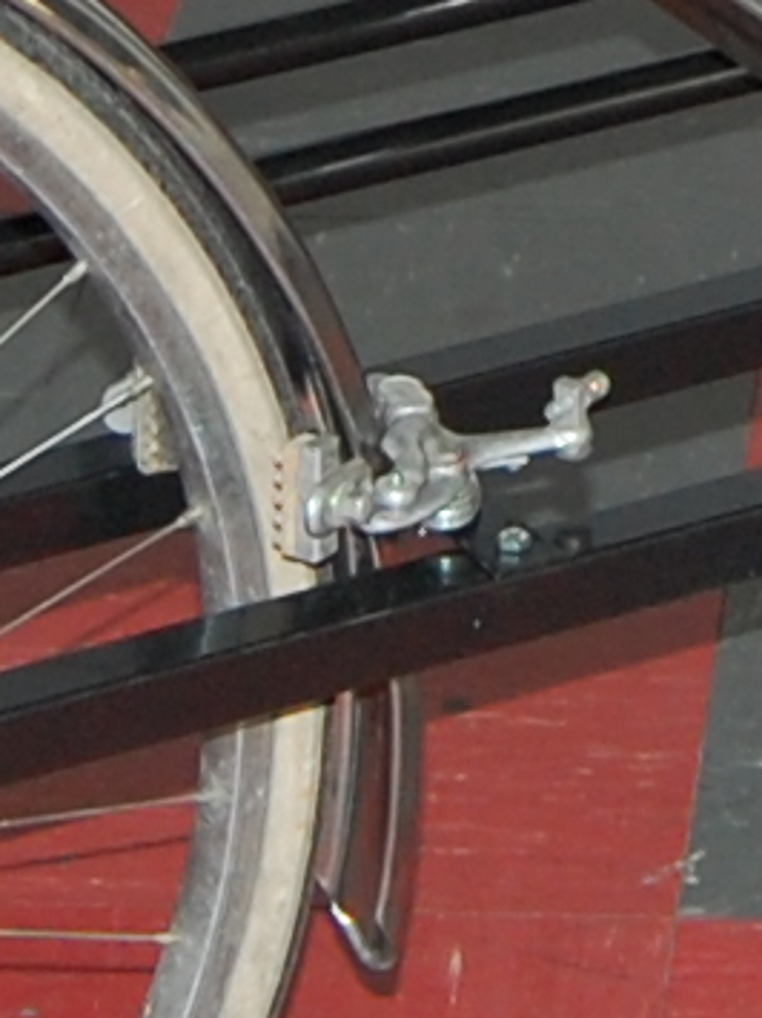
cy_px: -315
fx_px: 7900
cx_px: 659
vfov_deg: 7.3
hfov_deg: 5.5
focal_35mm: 269
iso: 400
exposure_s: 1/60
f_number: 3.8
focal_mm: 22
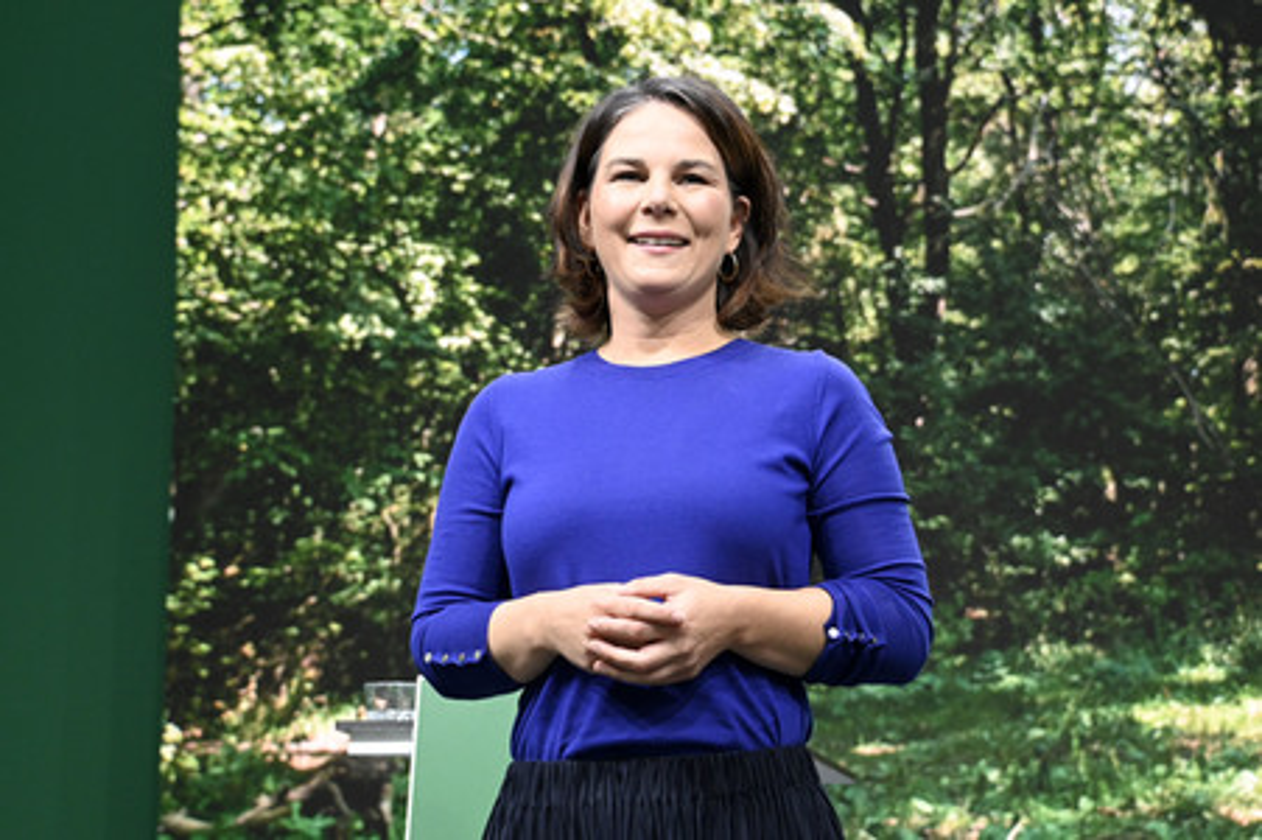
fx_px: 2277
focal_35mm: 65
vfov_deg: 20.9
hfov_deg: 31.0
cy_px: 420
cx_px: 631
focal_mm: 65
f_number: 5.6
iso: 4000
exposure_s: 1/400
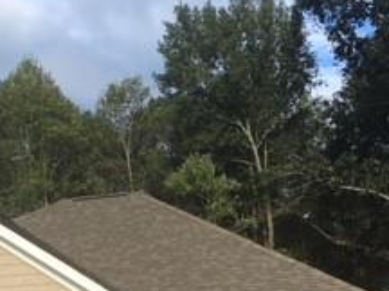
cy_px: 298
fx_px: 966
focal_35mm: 86
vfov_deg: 16.8
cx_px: 72
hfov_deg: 22.4
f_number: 2.2
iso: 25
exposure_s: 1/1054
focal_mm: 4.15
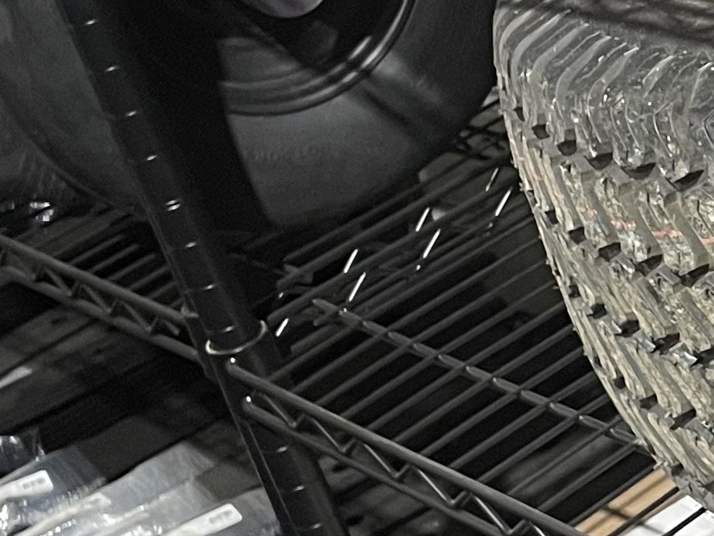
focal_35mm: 127
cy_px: 272
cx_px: 966
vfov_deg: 11.7
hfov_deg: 14.7
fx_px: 2620
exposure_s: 1/60
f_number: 1.6
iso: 250
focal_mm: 4.2
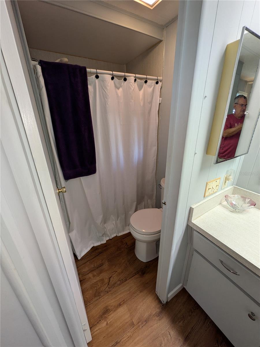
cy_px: 174
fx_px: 140
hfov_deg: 85.7
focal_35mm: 14
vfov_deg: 102.0
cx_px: 130
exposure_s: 1/30
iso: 65
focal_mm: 1.83
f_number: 2.2
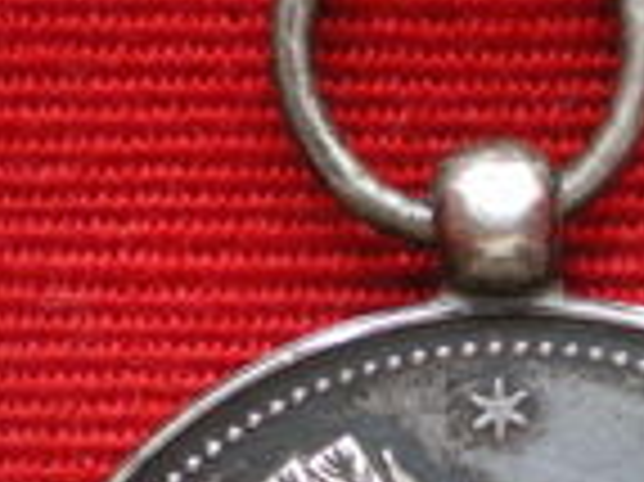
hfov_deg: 15.4
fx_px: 2379
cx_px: 477
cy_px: 613
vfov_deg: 11.3
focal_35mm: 128
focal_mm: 6.3
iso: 250
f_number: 3.1
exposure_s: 1/50
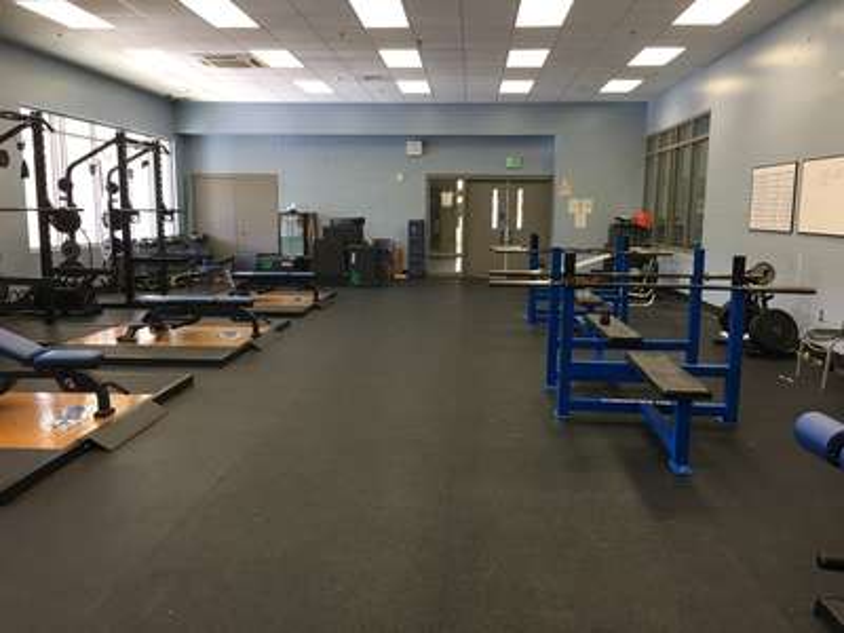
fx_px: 707
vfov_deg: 48.2
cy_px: 316
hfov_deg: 61.7
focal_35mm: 29
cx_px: 422
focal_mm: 4.15
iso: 40
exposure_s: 1/30
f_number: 2.2
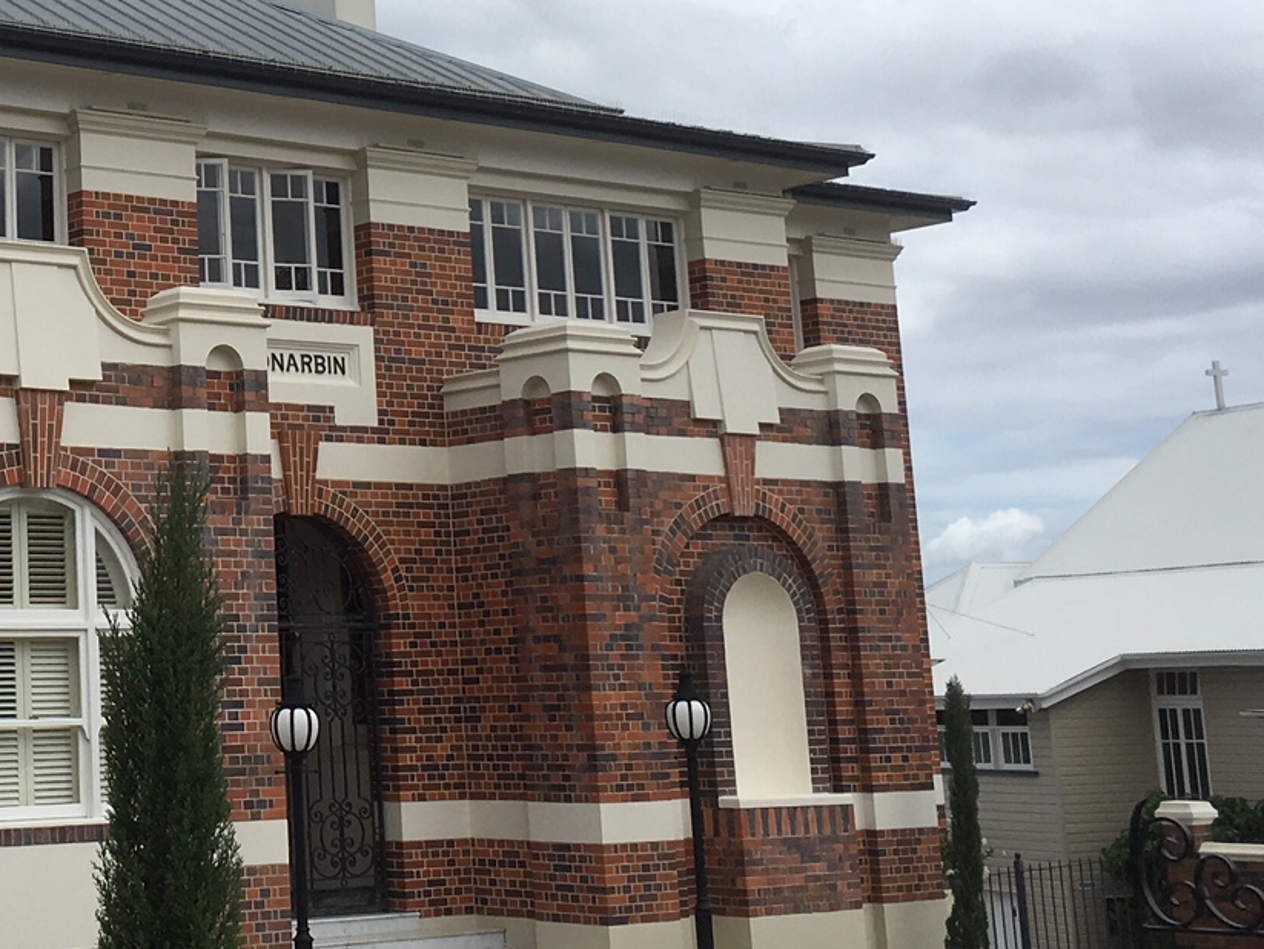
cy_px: 226
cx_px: 28
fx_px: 2594
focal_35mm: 71
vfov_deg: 20.6
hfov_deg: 26.1
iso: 25
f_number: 2.2
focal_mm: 4.15
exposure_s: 1/2198
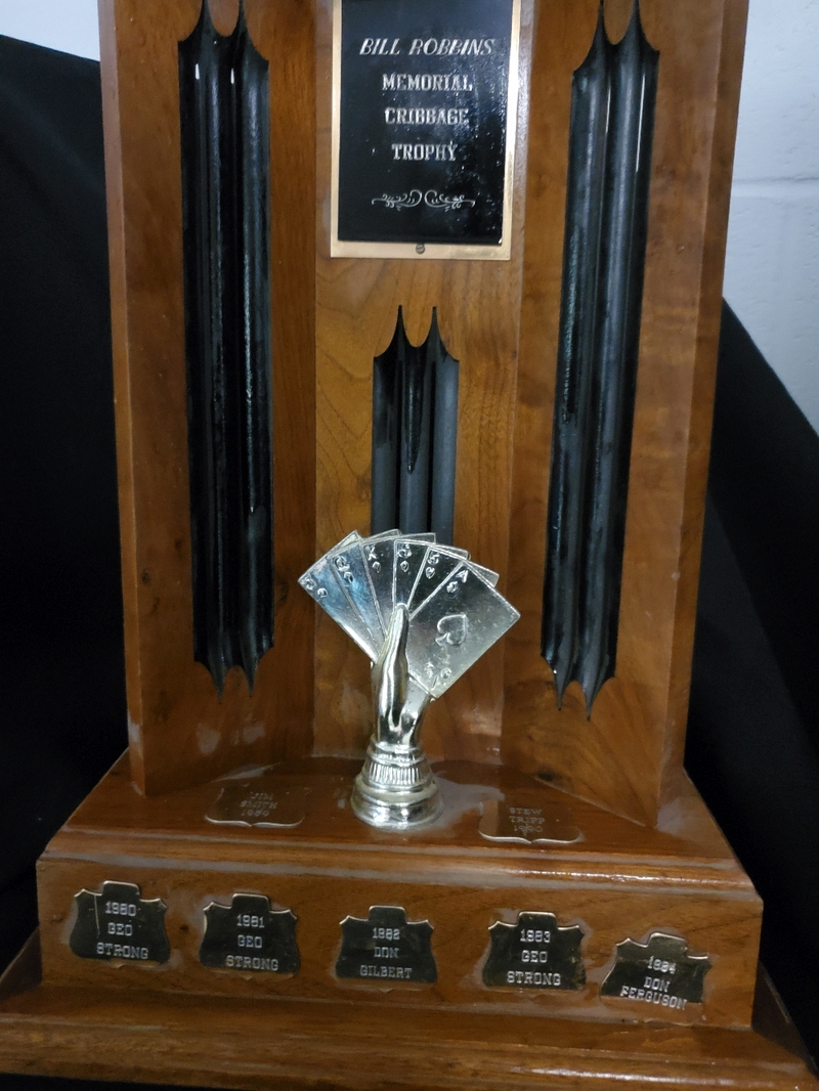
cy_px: 546
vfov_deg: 67.3
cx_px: 410
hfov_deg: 53.1
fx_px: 820
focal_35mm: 26
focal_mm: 4.3
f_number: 1.5
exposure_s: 1/10
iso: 1250
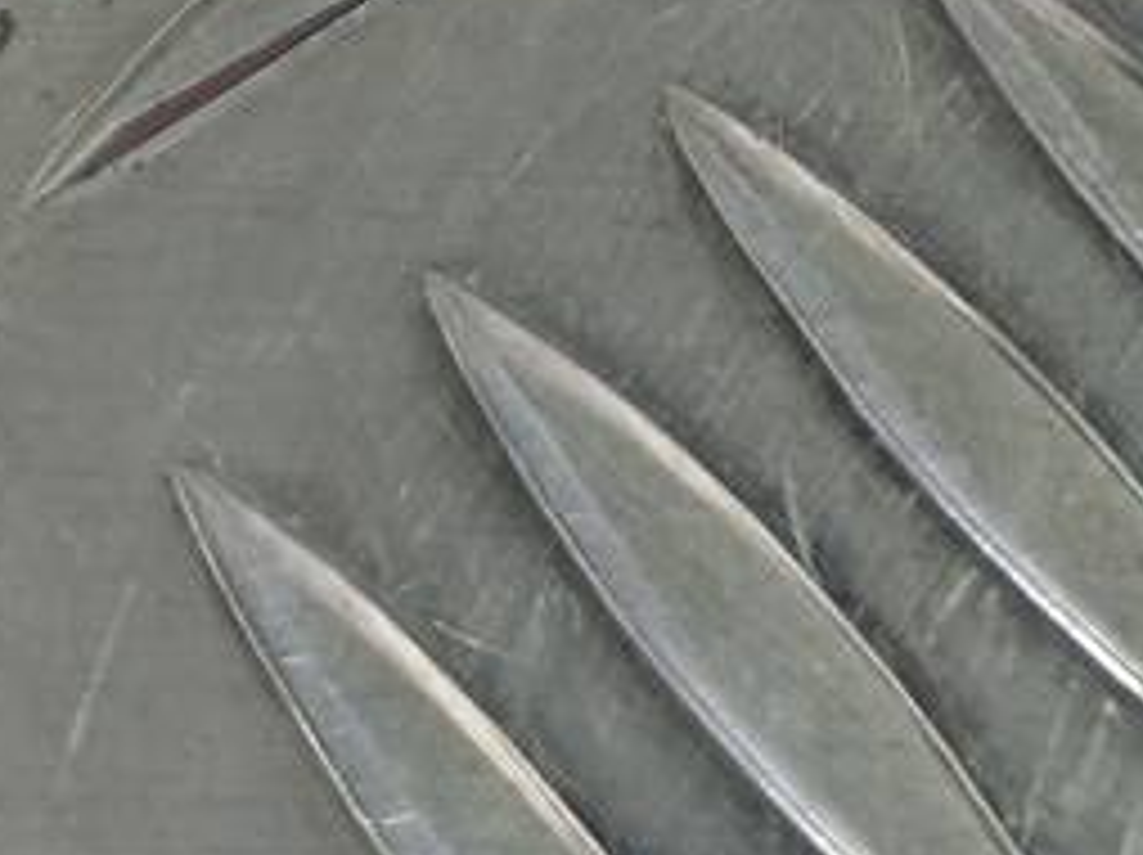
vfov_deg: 12.1
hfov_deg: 15.6
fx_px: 3596
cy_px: -855
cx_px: 2020
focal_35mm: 109
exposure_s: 1/100
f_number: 1.6
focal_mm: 4.11
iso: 106
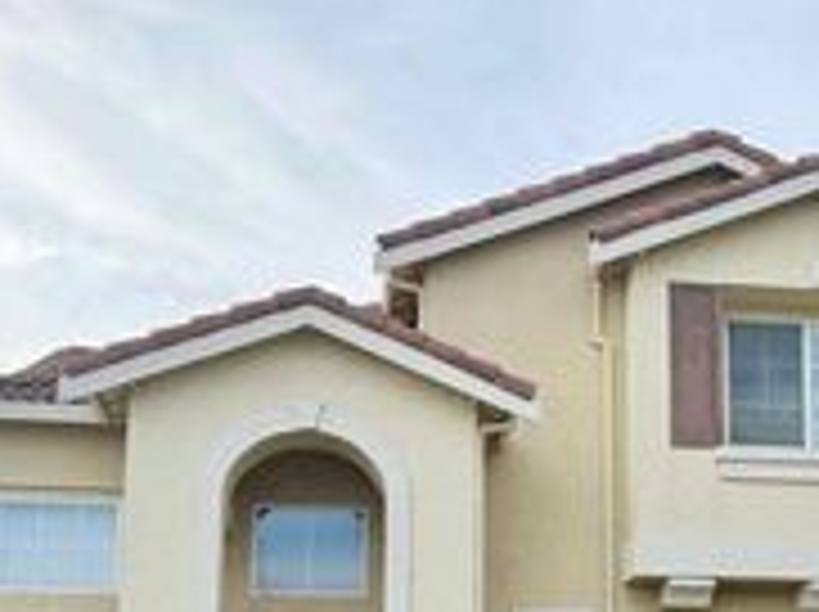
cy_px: 529
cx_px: 684
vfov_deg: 21.8
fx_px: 1559
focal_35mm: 66
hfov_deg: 28.6
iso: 80
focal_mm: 6.76
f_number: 1.78
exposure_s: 1/4405
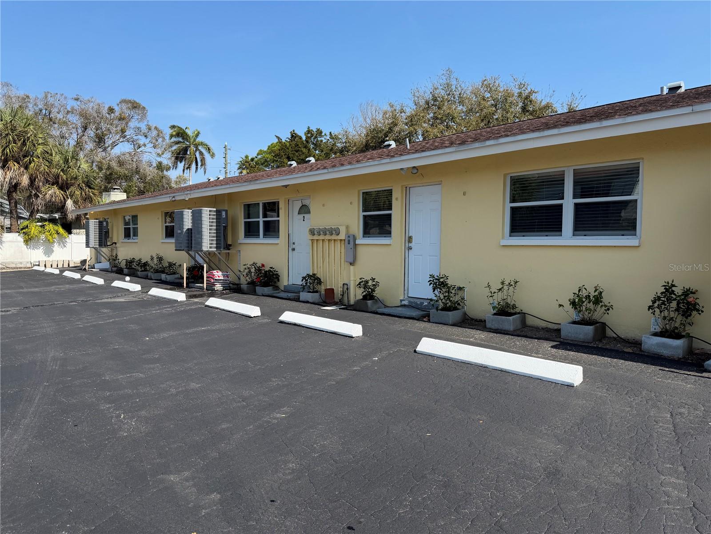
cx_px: 356
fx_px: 493
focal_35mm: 24
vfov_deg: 56.8
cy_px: 267
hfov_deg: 71.6
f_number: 1.78
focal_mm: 6.76
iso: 100
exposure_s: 1/4405
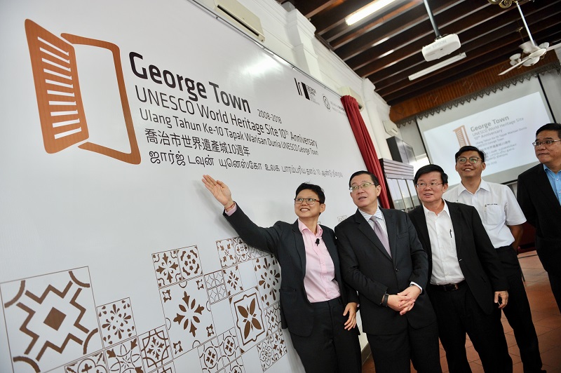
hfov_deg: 73.8
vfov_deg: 53.1
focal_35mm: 24
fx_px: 374
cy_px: 186
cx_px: 280
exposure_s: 1/125
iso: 800
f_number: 3.5
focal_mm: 24
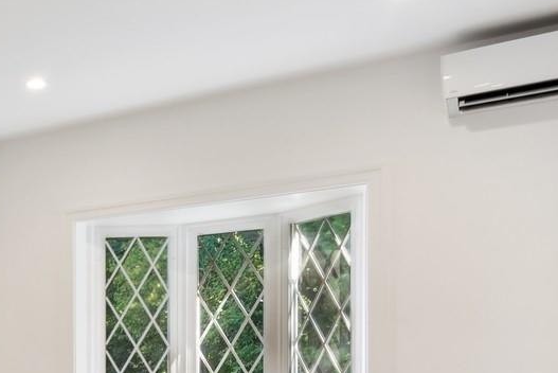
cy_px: 359
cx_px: -136
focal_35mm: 50
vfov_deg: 25.9
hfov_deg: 31.9
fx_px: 775
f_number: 16
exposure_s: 1/5
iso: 100
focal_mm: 16
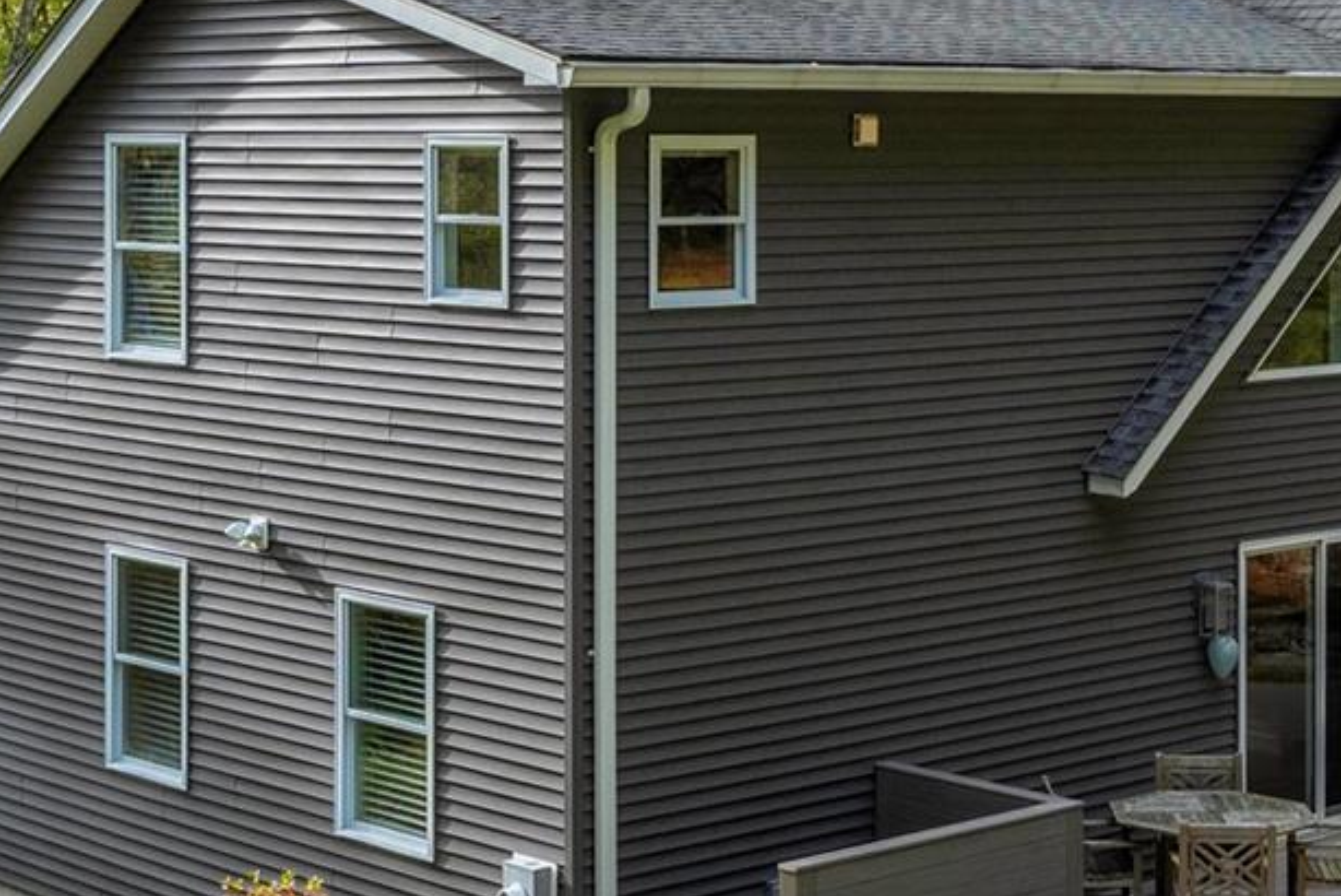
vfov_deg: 17.1
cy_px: 432
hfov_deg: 25.3
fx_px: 2981
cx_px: 854
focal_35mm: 80
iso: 320
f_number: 8
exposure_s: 1/640
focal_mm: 24
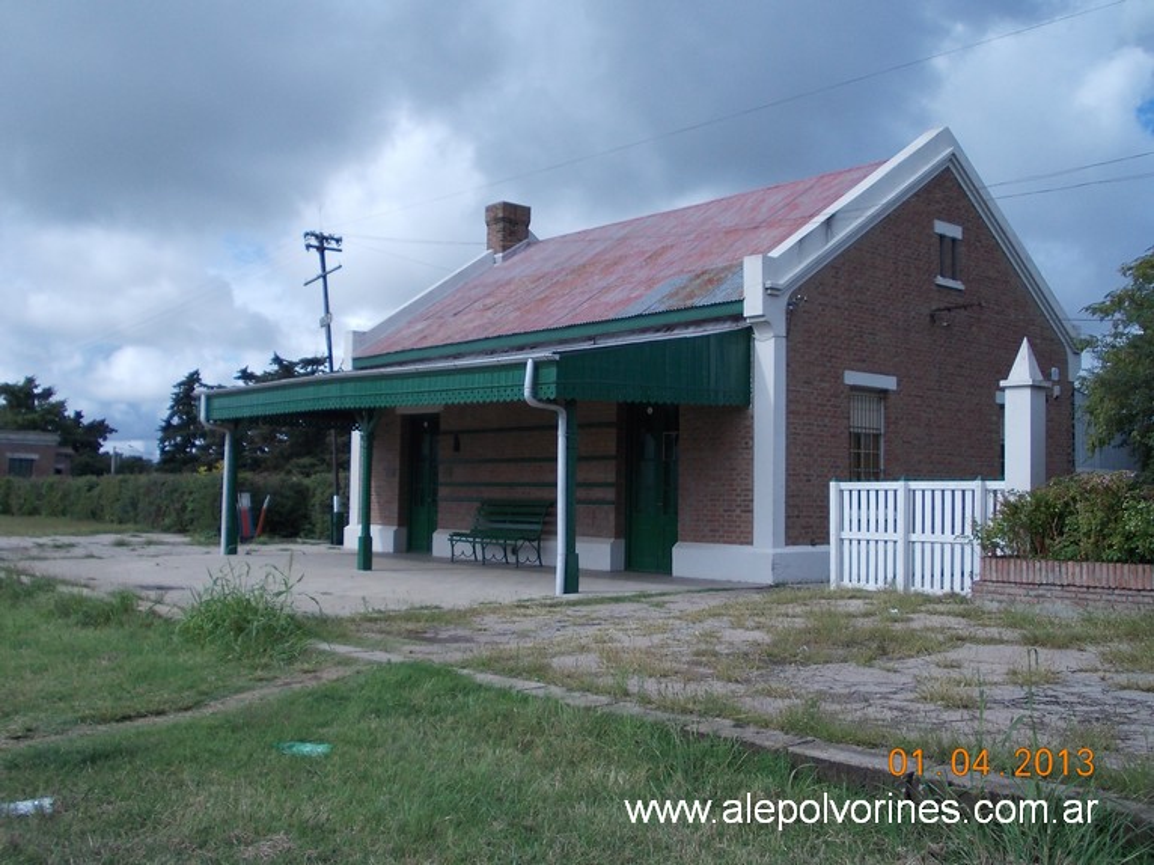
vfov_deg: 37.7
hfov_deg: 49.0
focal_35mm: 38
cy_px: 432
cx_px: 577
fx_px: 1266
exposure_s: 1/320
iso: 80
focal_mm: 5.3
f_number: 6.2
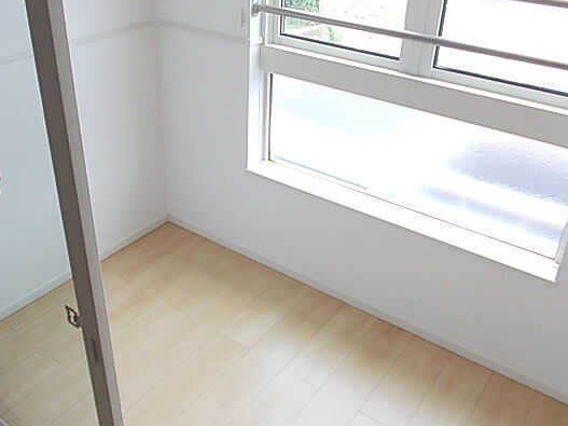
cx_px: 267
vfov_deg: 41.7
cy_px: 185
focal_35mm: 34
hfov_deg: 53.9
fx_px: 558
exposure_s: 1/160
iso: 200
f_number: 2.7
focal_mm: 4
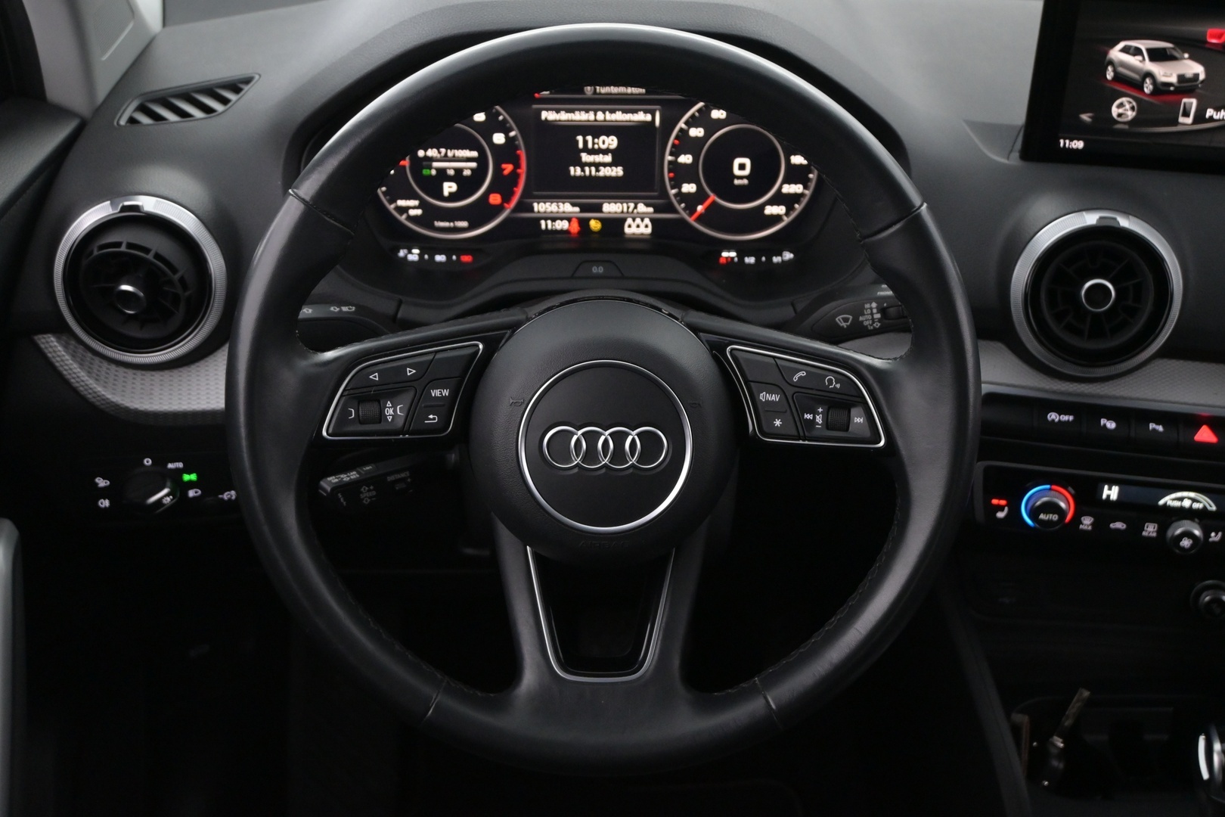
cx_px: 612
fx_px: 1531
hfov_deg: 43.6
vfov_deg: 29.9
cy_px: 408
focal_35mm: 45
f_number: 4.8
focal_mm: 30
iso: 3200
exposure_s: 1/50
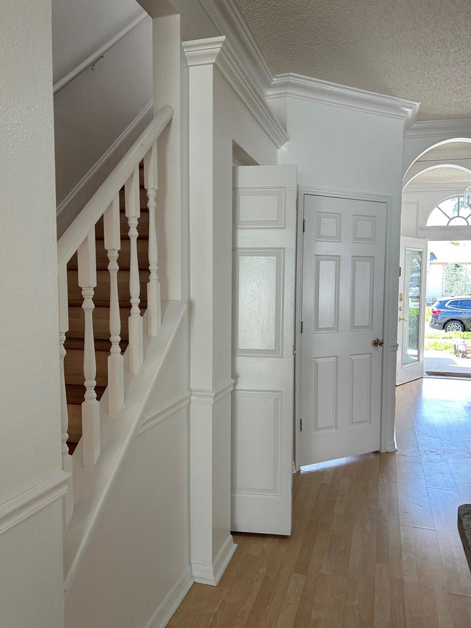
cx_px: 239
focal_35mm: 27
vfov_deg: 65.3
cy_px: 322
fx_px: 490
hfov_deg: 51.4
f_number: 1.5
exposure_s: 1/120
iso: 40
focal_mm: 5.7
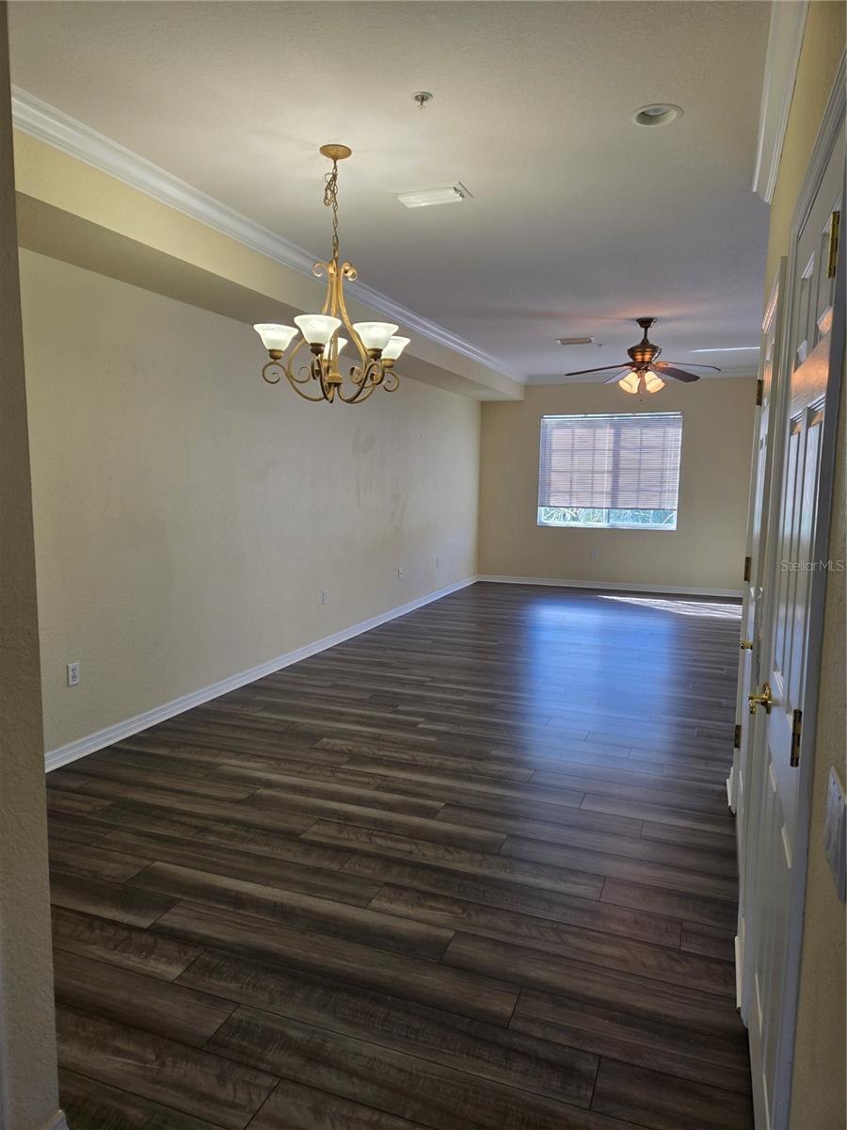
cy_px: 565
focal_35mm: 23
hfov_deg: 58.9
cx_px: 424
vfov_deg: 73.9
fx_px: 750
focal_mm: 5.4
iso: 50
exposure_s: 1/120
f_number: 1.8
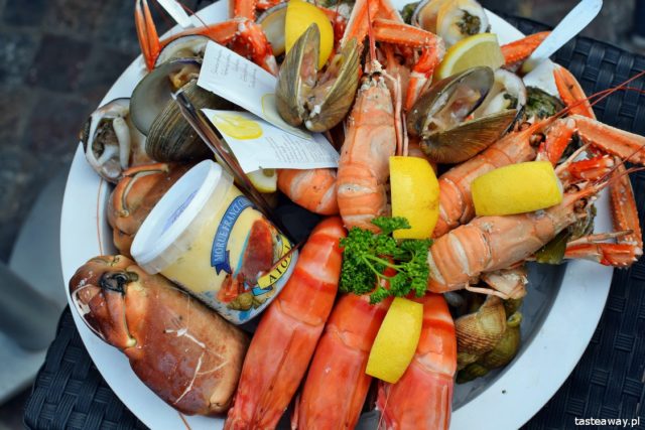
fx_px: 941
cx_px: 322
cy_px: 215
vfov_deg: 25.8
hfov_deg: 37.8
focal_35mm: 52
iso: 200
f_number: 6.3
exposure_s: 1/250
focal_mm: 35
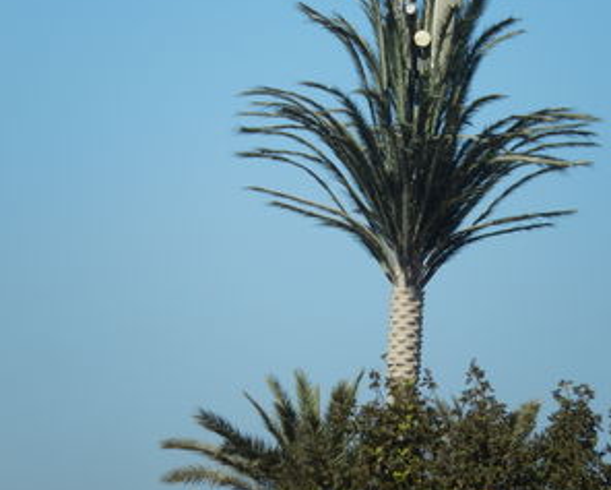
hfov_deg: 2.7
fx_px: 13133
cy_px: 229
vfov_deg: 2.1
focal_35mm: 726
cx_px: 330
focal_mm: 99
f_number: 6.3
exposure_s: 1/800
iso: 125
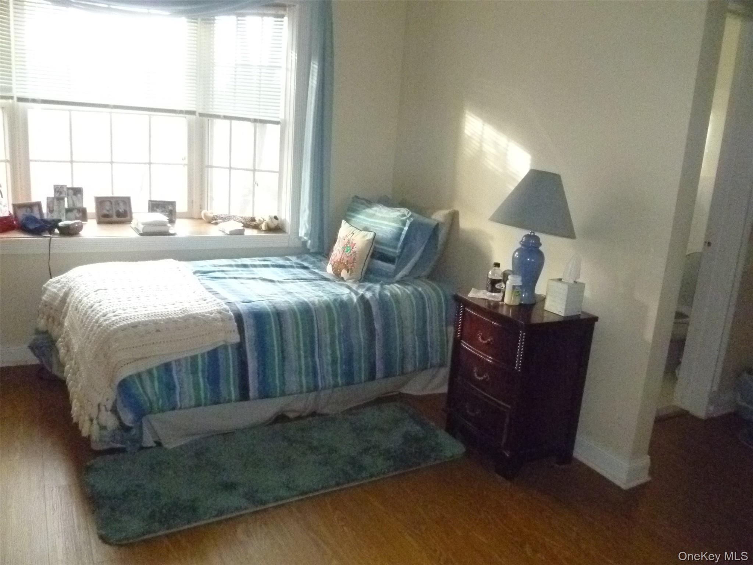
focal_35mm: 28
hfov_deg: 63.4
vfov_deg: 49.7
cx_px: 376
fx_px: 609
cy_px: 282
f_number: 3.3
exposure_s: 1/30
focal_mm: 5
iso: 1600
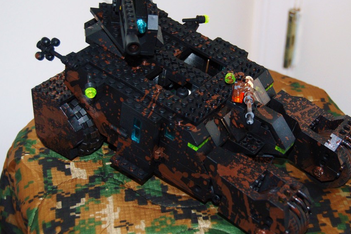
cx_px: 205
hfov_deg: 28.8
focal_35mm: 70
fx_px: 682
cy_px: 112
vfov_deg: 19.4
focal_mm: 38
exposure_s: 1/60
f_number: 5
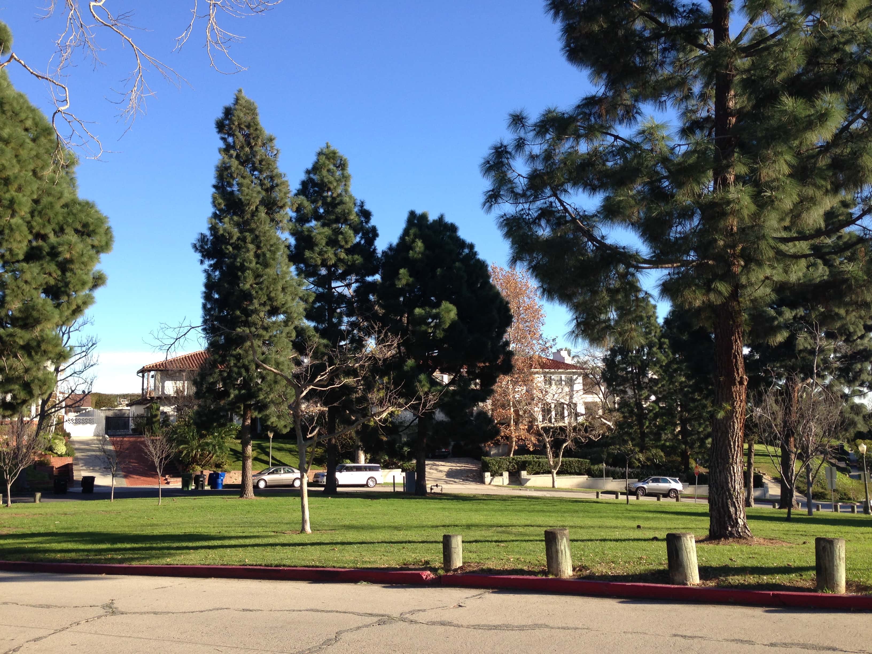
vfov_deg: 42.9
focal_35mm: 33
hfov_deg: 55.4
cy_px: 327
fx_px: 831
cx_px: 436
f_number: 2.4
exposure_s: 1/596
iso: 50
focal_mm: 4.12
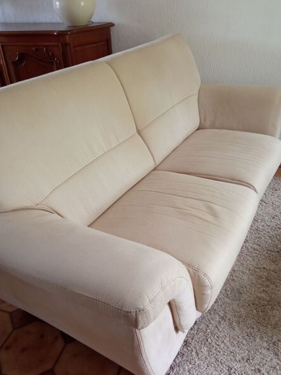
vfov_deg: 61.6
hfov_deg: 48.2
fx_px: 314
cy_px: 195
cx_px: 147
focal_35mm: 29
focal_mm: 3.79
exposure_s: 1/33.3
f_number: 2.2
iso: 185
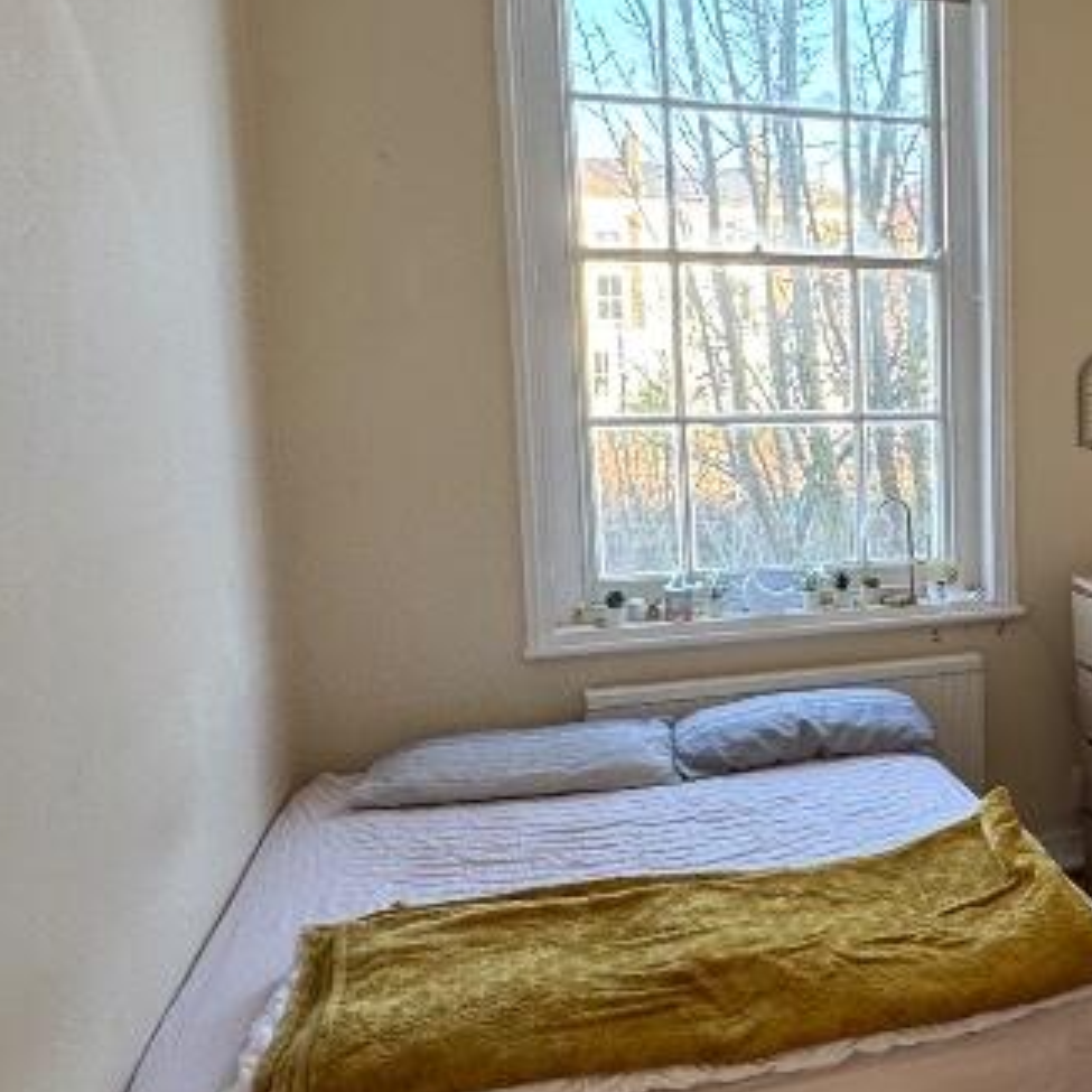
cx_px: 1179
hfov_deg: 36.7
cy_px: 534
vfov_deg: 42.8
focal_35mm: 39
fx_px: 1392
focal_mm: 2.22
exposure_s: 1/99
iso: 80
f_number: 2.2
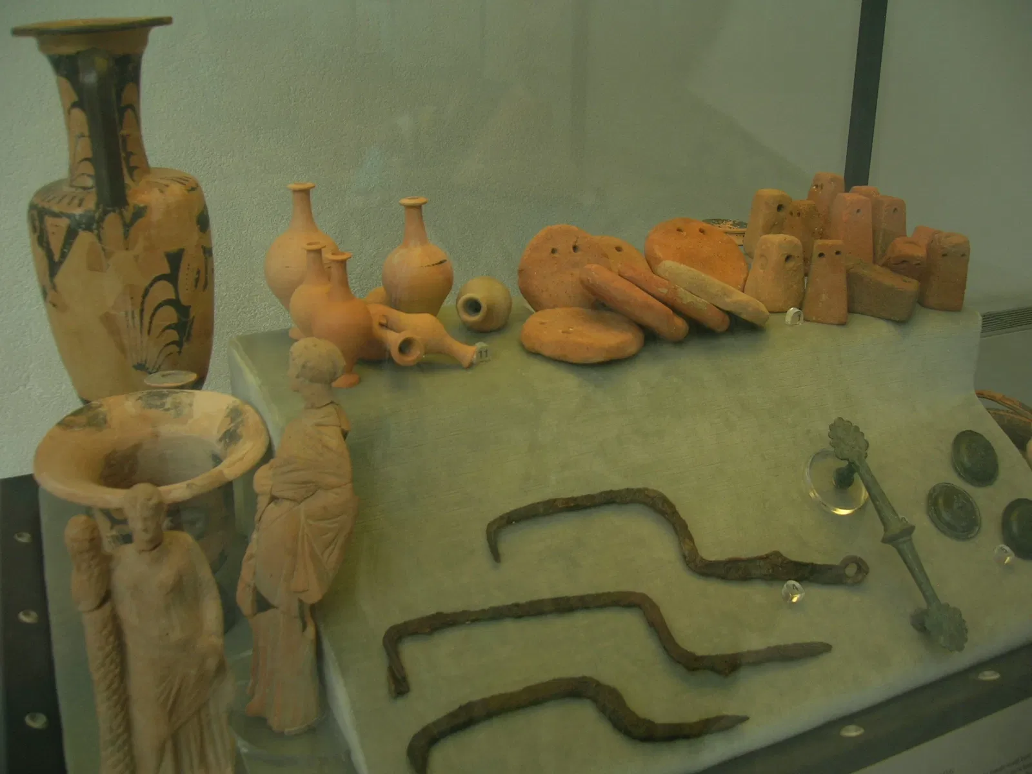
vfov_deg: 41.8
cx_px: 516
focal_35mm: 34
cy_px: 387
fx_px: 1014
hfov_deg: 54.0
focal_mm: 5.7
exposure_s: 1/38.3
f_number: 2.9
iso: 50
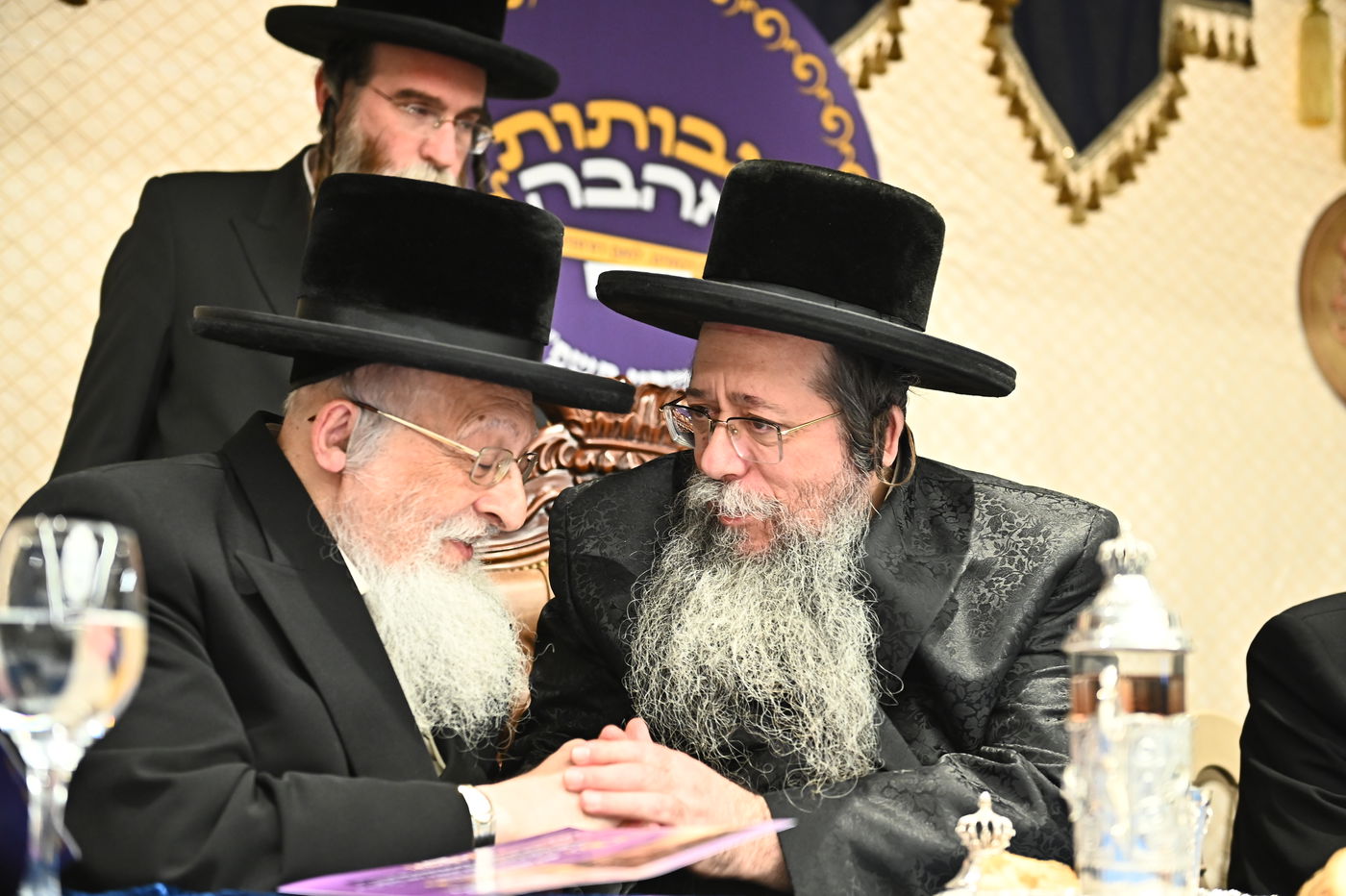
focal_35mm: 60
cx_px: 673
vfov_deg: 22.6
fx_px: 2242
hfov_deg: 33.4
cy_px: 448
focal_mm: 60
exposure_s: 1/160
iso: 3200
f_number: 3.2
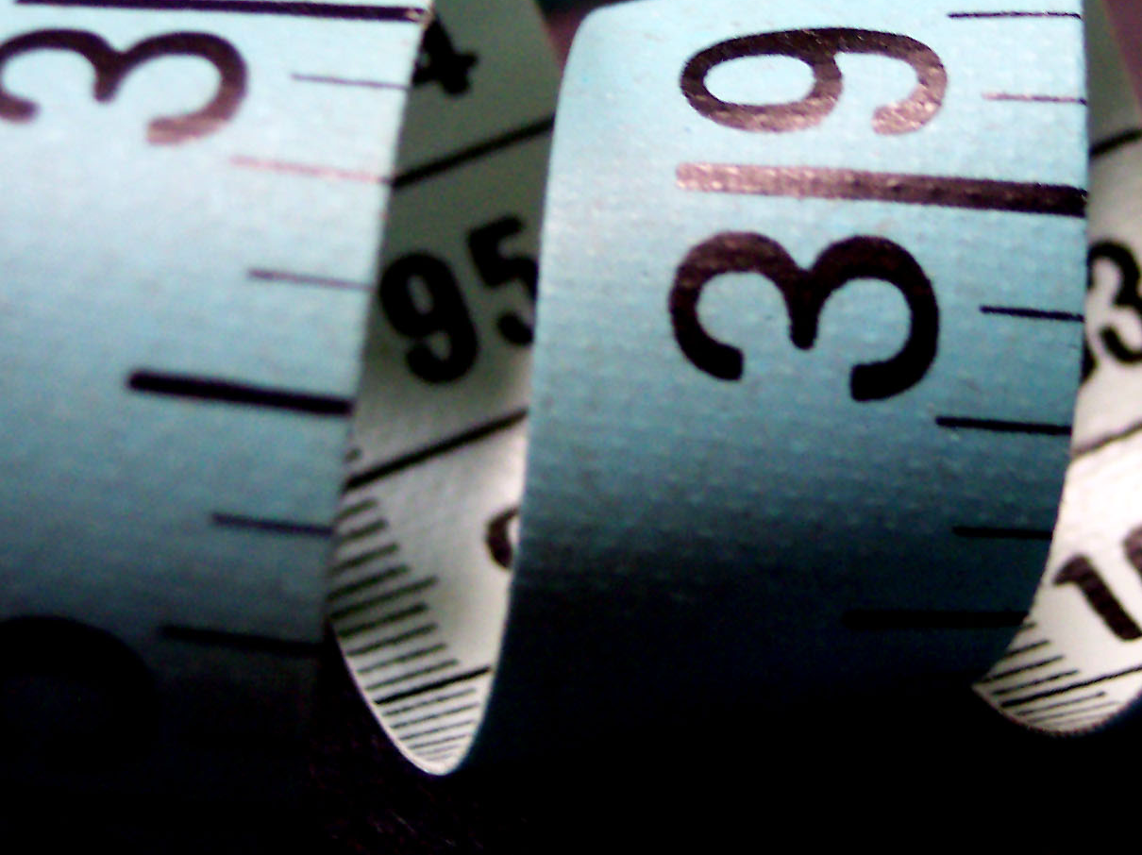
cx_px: 764
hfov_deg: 24.0
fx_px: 2671
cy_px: 165
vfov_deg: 18.0
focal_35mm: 81
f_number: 2.8
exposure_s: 1/20
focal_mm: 8
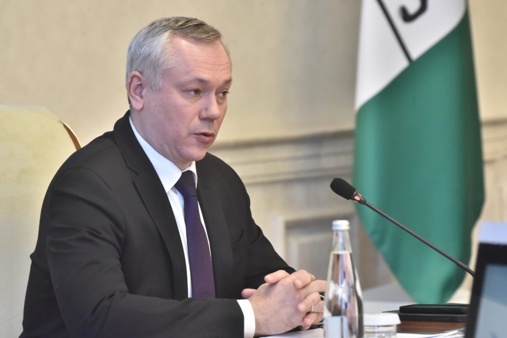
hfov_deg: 6.9
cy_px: 169
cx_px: 254
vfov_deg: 4.6
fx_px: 4225
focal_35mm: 300
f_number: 10
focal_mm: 300
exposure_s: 1/160
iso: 8000
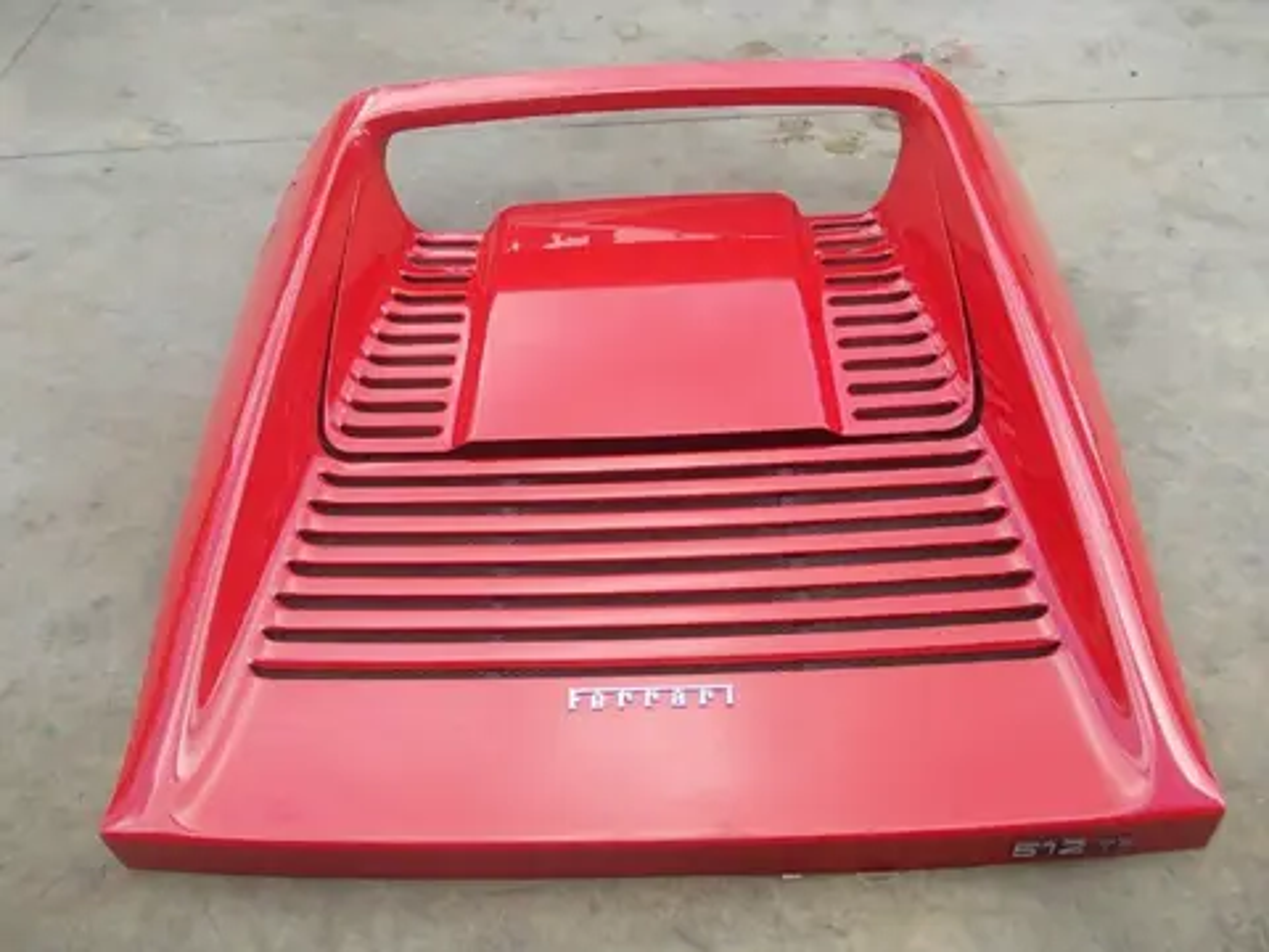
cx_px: 634
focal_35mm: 28
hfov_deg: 63.4
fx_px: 1026
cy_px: 476
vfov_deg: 49.7
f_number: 2.7
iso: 125
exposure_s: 1/250
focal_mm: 4
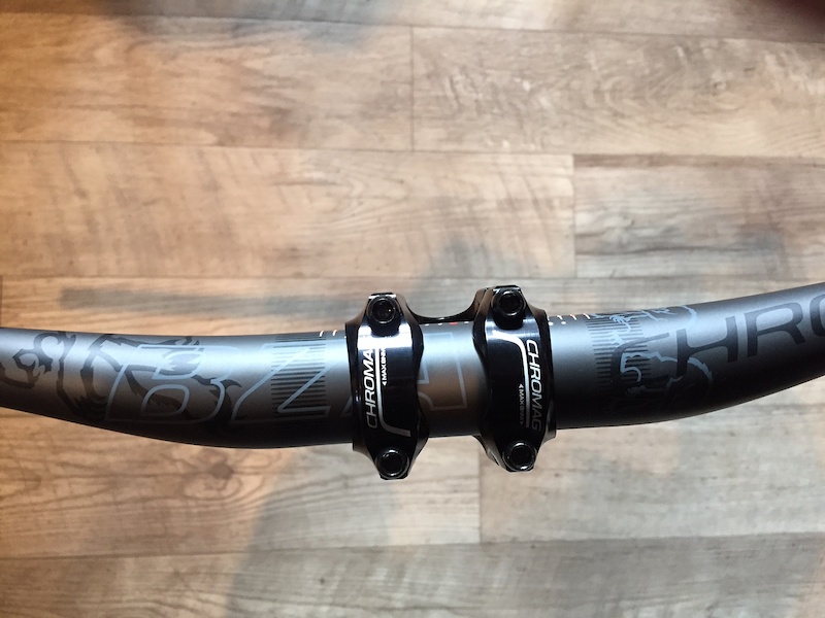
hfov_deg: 61.7
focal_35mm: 29
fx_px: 691
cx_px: 412
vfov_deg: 48.2
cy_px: 309
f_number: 2.2
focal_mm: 4.15
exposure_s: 1/30
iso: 125
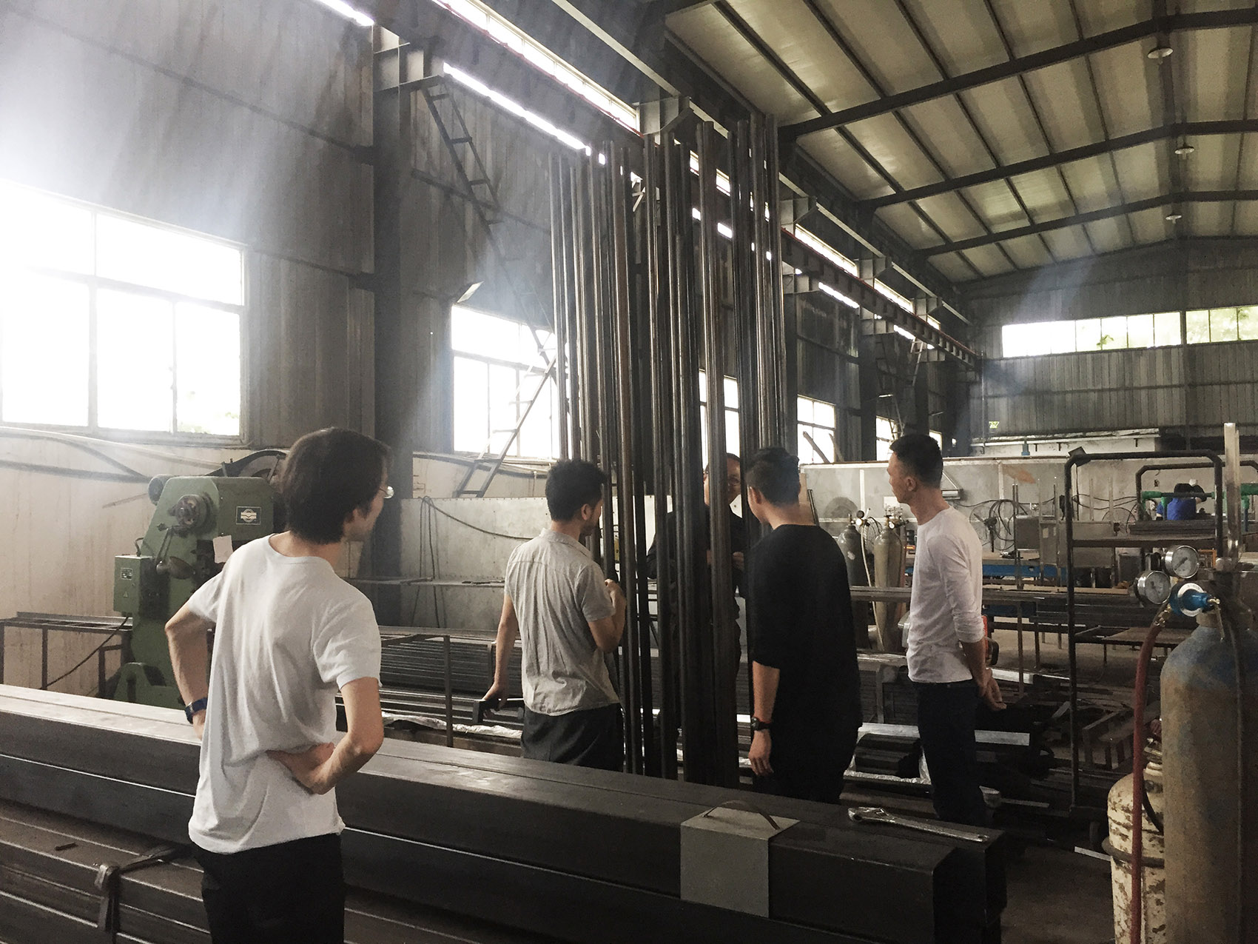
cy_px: 472
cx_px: 629
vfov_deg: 48.2
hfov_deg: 61.7
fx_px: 1054
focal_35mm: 29
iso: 100
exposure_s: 1/30
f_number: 2.2
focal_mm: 4.15
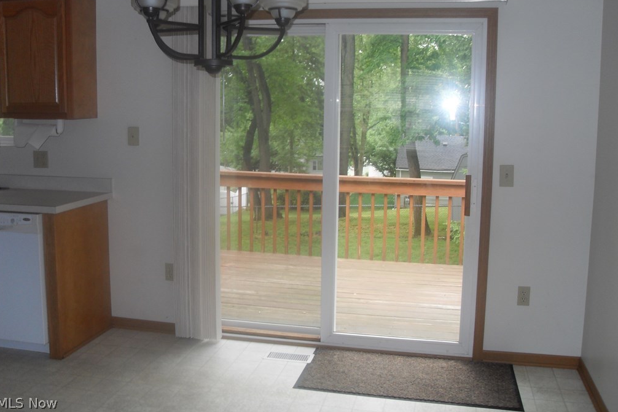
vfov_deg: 36.8
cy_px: 177
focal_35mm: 36
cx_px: 308
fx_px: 618
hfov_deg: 53.1
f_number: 2.8
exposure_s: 1/45
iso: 100
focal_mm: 6.3
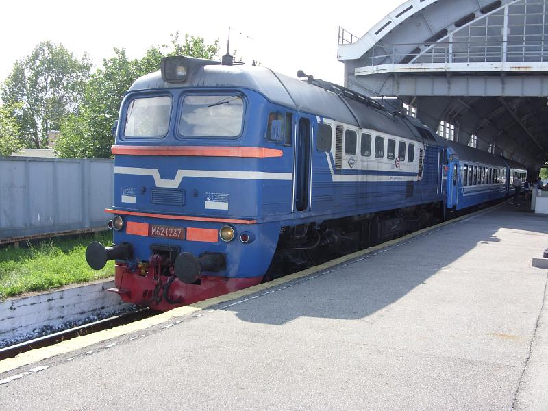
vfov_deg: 37.7
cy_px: 206
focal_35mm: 38
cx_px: 274
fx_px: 602
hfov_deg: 49.0
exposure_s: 1/402
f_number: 2.8
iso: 50
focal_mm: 6.3
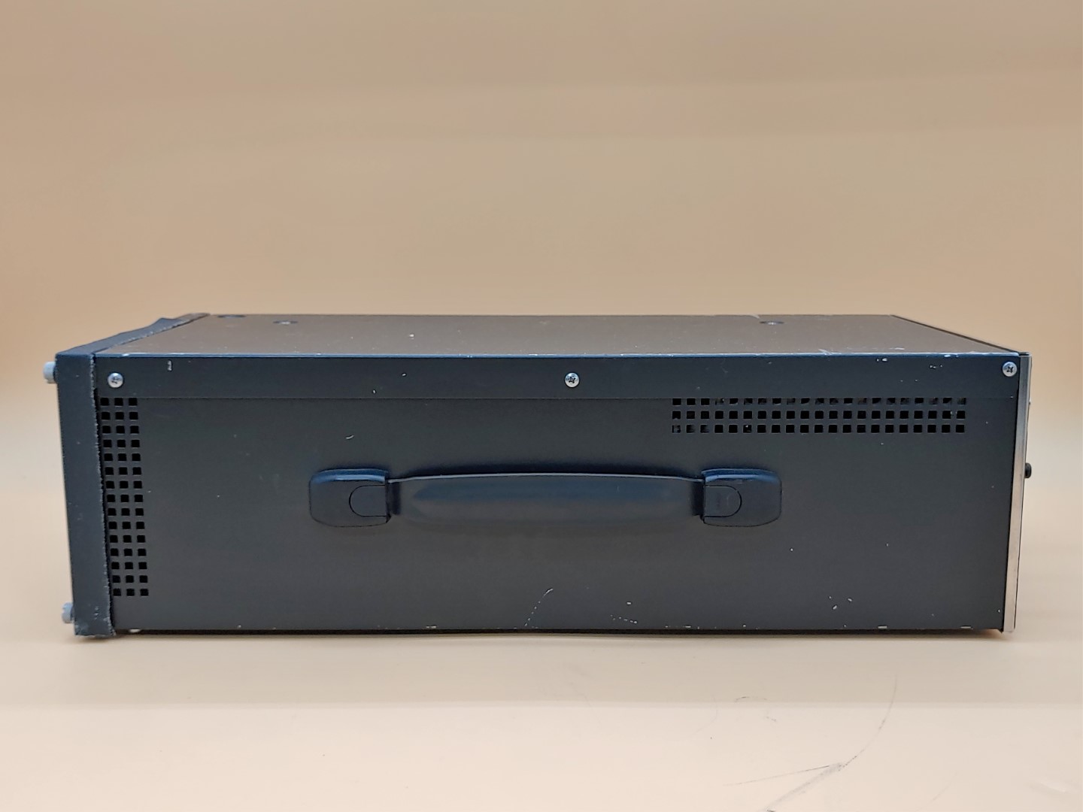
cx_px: 542
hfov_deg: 51.4
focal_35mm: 36
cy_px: 406
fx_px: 1126
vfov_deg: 39.7
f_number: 1.8
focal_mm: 4.36
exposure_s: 1/62
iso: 50
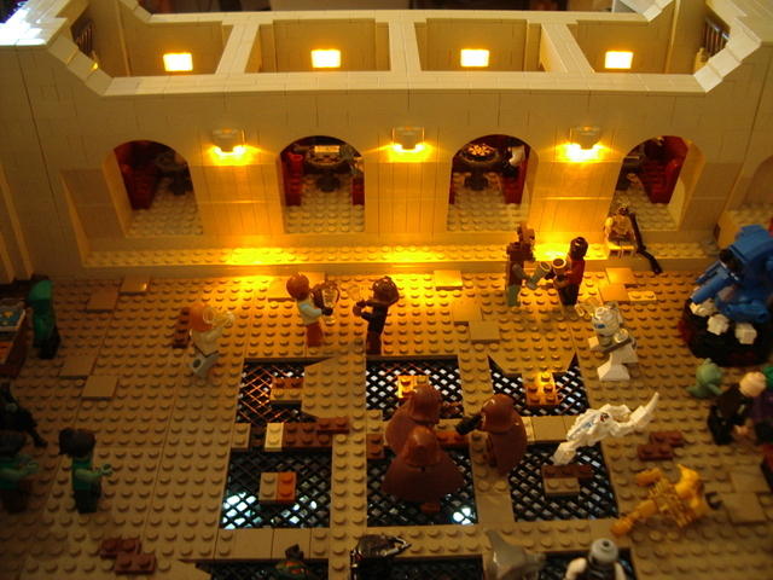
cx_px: 386
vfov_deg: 37.7
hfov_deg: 49.0
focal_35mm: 38
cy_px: 290
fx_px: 849
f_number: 2.6
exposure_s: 1/4
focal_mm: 5.8
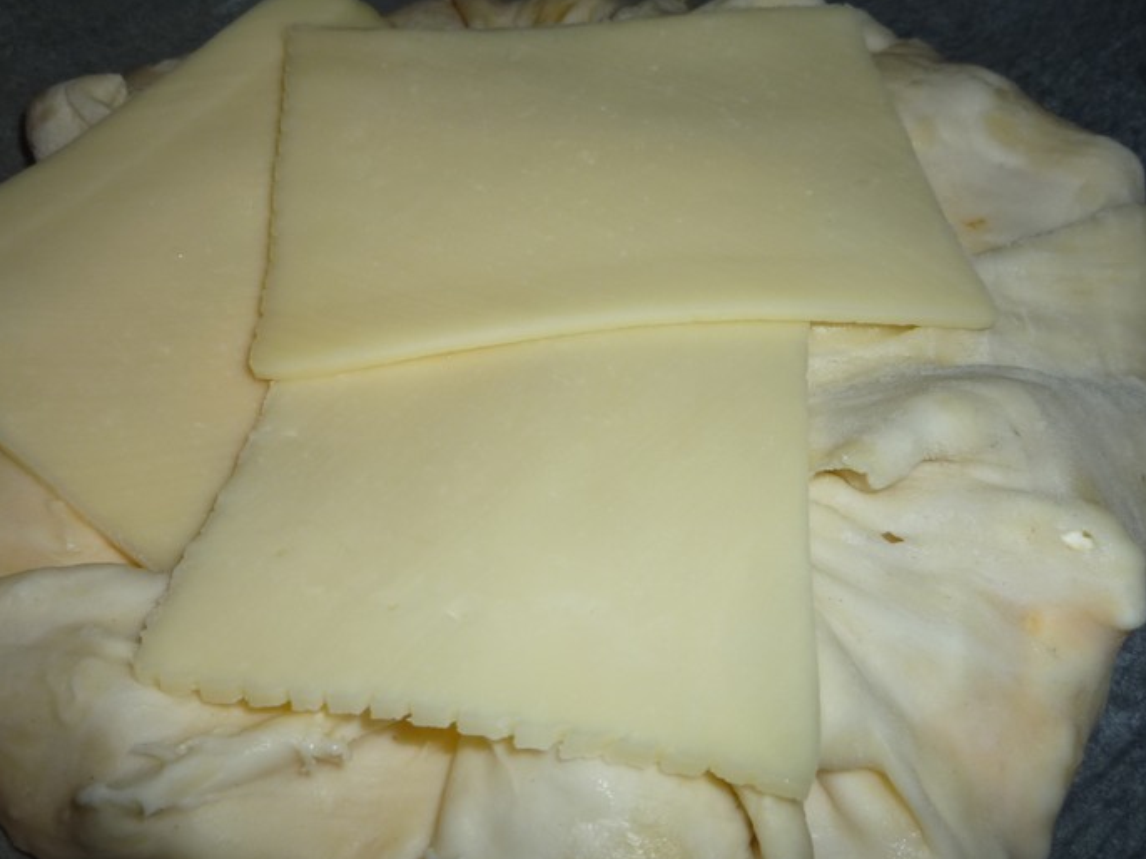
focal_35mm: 35
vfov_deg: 40.7
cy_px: 443
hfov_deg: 52.6
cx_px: 521
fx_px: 1158
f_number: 4
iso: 100
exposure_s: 1/30
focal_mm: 5.2
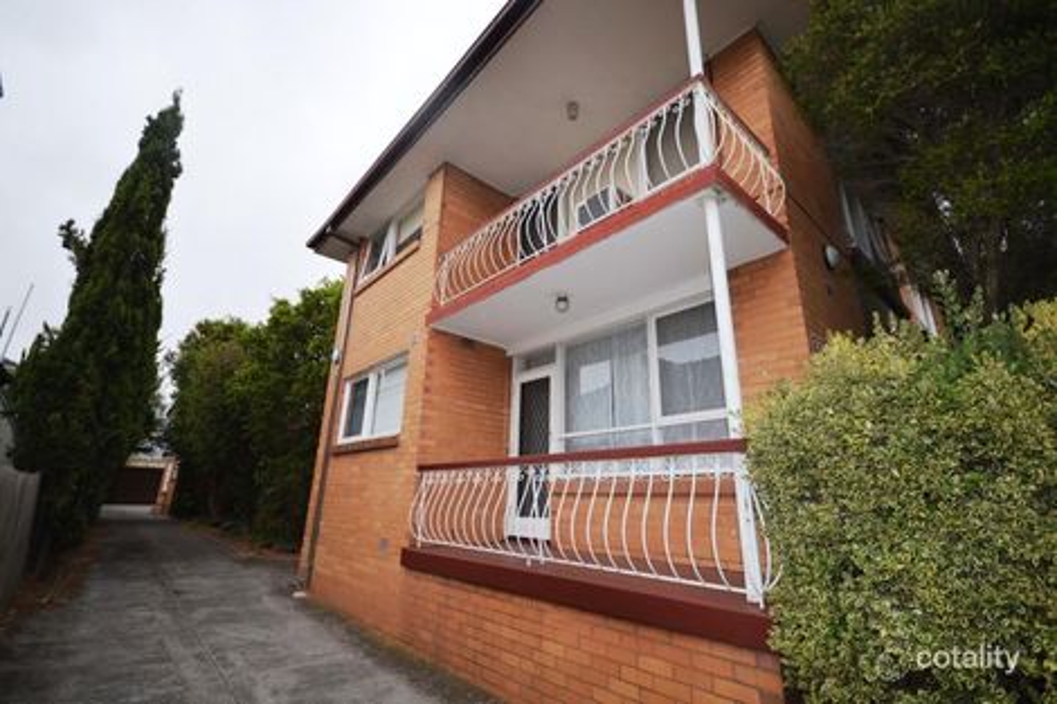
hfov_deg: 100.4
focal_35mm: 15
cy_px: 352
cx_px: 528
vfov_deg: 77.3
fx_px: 440
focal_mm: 10
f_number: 4
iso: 110
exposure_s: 1/200
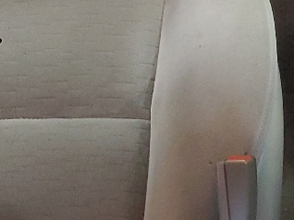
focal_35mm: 131
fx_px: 1112
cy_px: -159
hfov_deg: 14.4
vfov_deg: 10.7
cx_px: 396
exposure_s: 1/60.2
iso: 289
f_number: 1.5
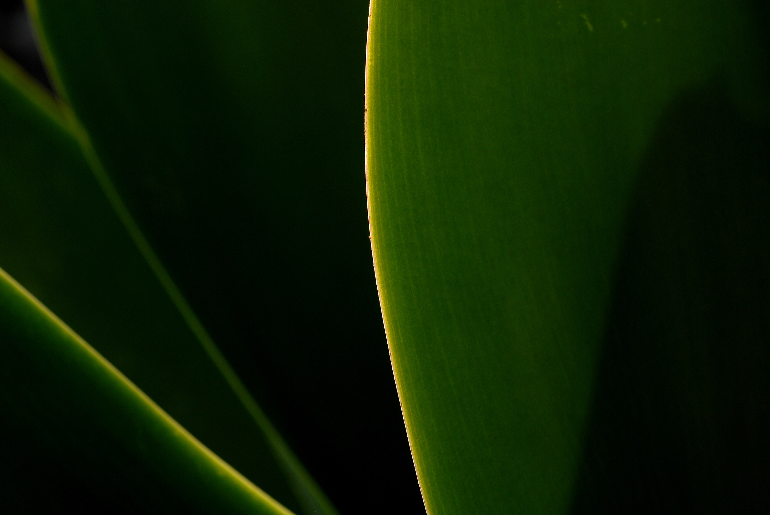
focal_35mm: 90
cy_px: 258
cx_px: 385
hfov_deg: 22.6
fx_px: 1927
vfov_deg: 15.2
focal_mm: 60
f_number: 10
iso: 100
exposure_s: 1/160
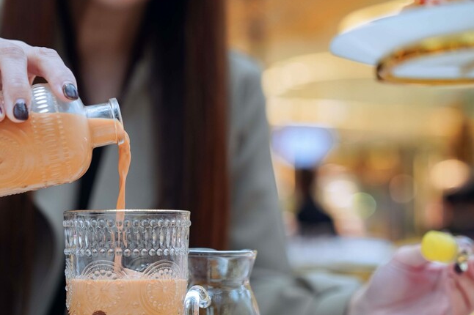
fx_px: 987
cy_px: 174
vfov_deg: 18.2
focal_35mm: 75
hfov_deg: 27.0
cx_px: 205
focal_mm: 57
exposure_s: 1/60
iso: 400
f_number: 2.8
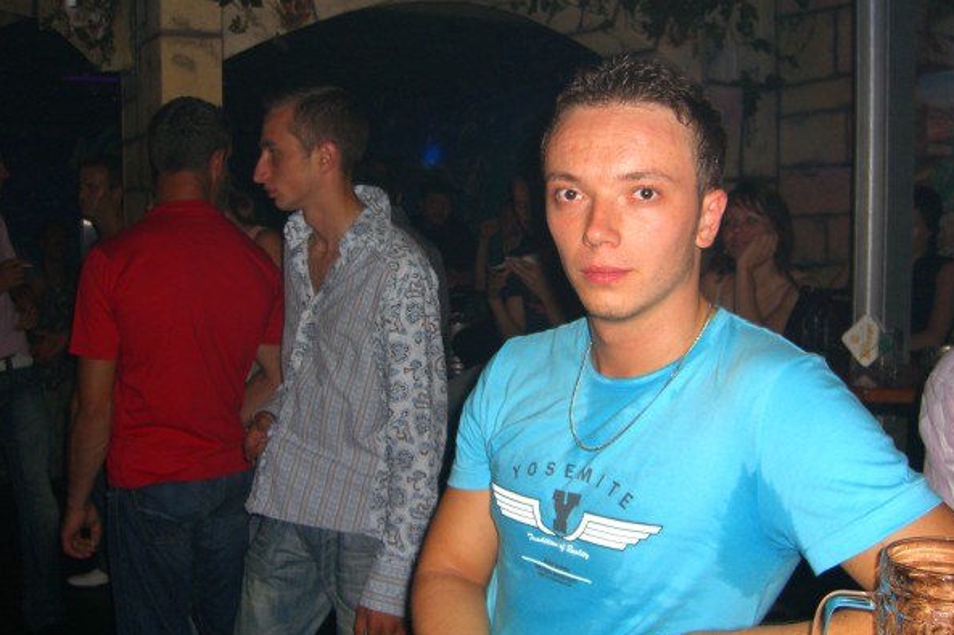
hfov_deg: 48.5
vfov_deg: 33.4
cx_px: 481
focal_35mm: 40
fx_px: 1060
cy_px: 309
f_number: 2.8
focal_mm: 7.9
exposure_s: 1/60
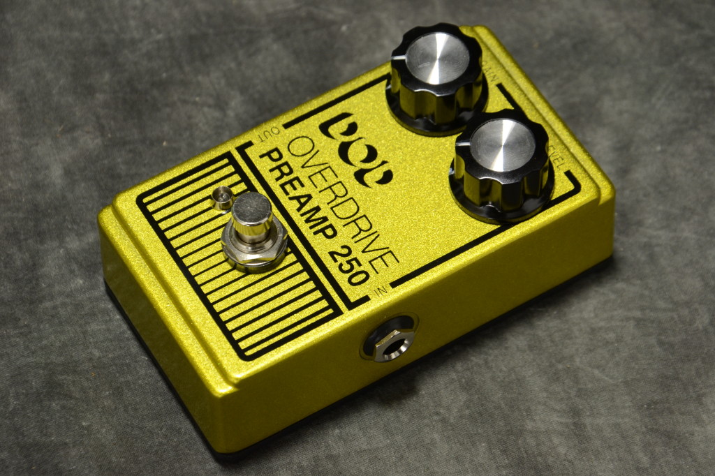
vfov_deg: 8.7
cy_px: 238
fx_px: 3127
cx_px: 358
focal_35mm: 158
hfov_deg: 13.0
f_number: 10
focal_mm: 105
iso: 400
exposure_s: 1/5
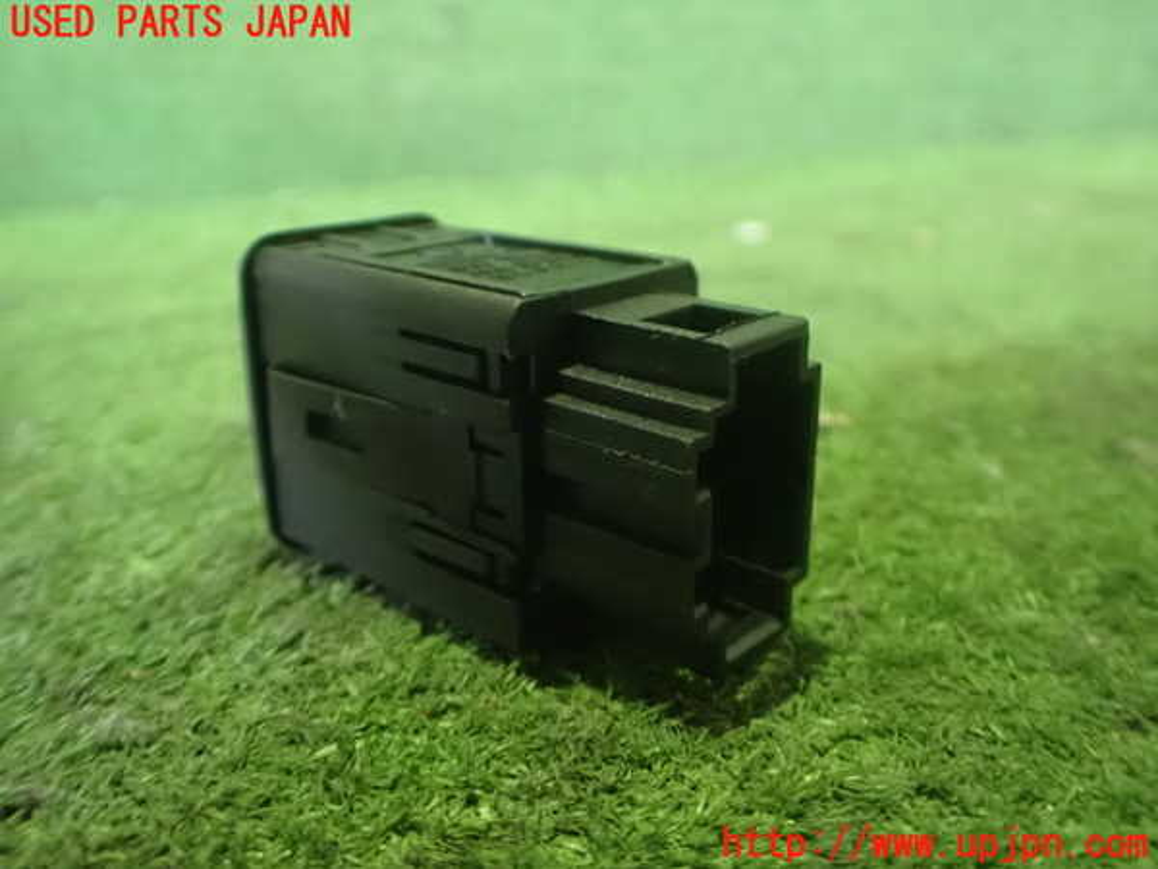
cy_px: 434
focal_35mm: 30
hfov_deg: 60.0
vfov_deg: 46.8
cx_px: 579
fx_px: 1004
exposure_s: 1/30
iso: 1600
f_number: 2.3
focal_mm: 5.4
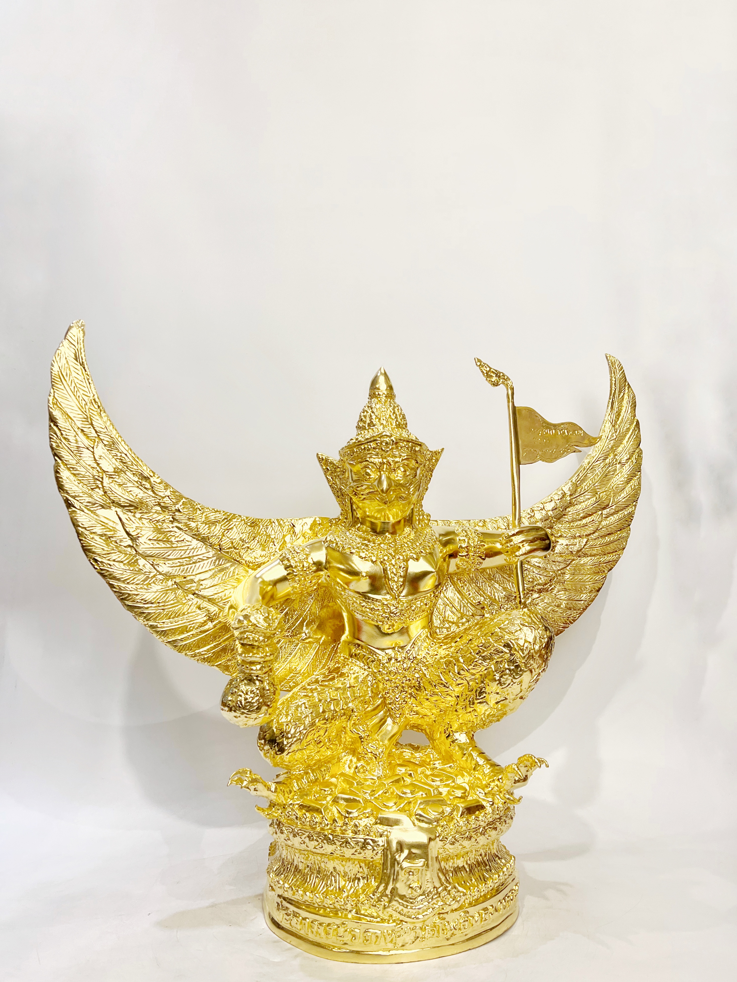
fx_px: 738
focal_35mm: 26
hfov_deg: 53.1
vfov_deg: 67.3
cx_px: 368
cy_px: 491
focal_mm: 5.7
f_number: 1.5
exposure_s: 1/100
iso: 125
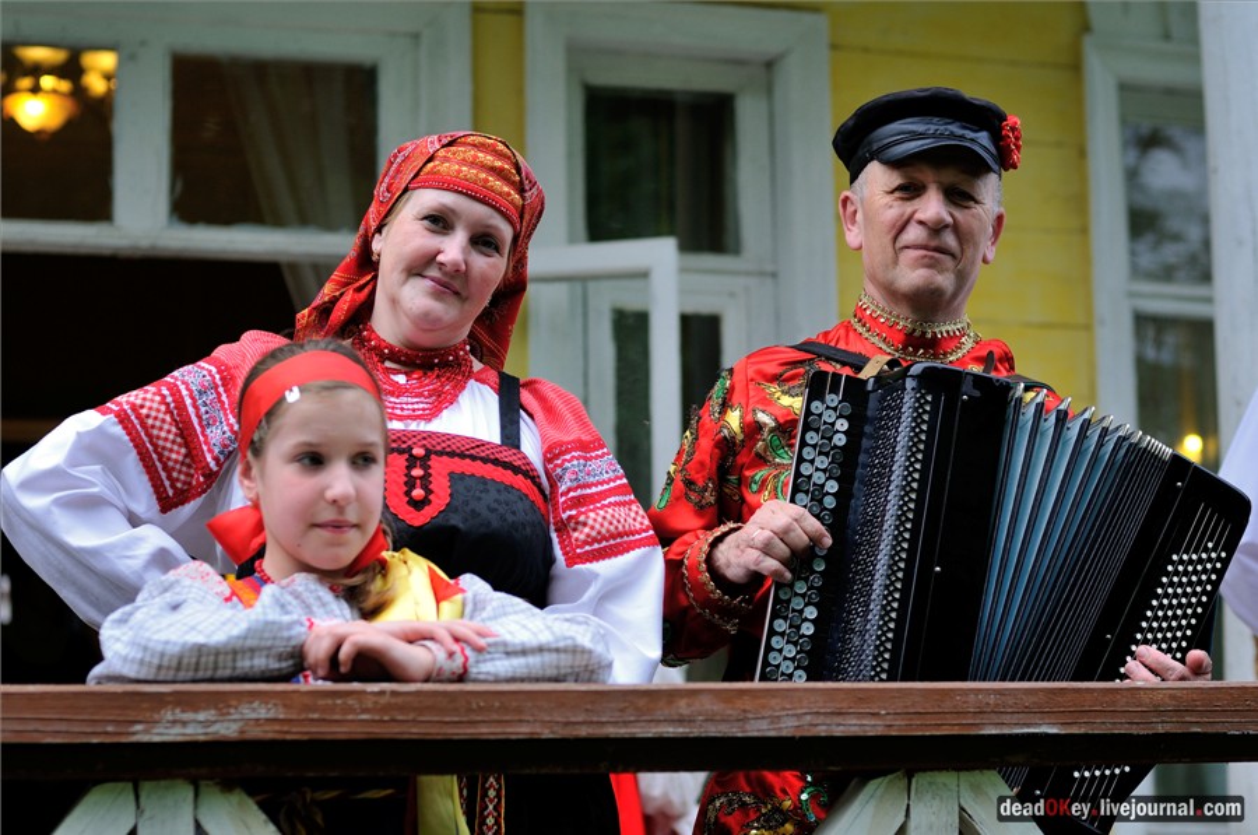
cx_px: 629
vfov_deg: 18.1
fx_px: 2617
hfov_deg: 27.0
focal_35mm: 75
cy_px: 418
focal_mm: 50
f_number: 2.8
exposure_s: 1/400
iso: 200
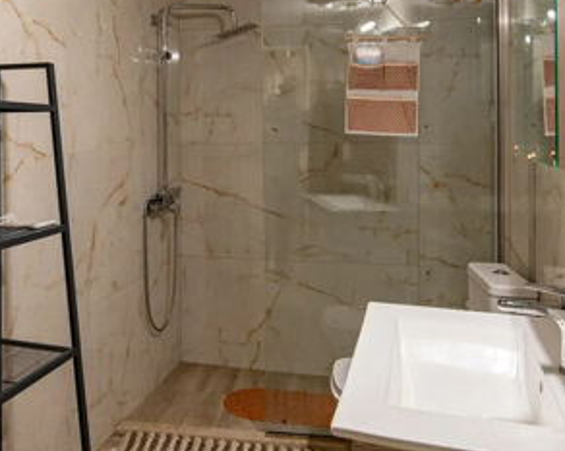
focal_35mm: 34
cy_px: 131
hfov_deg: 52.2
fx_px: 568
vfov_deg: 42.4
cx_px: 204
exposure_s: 1/13
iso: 200
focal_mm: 15
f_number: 5
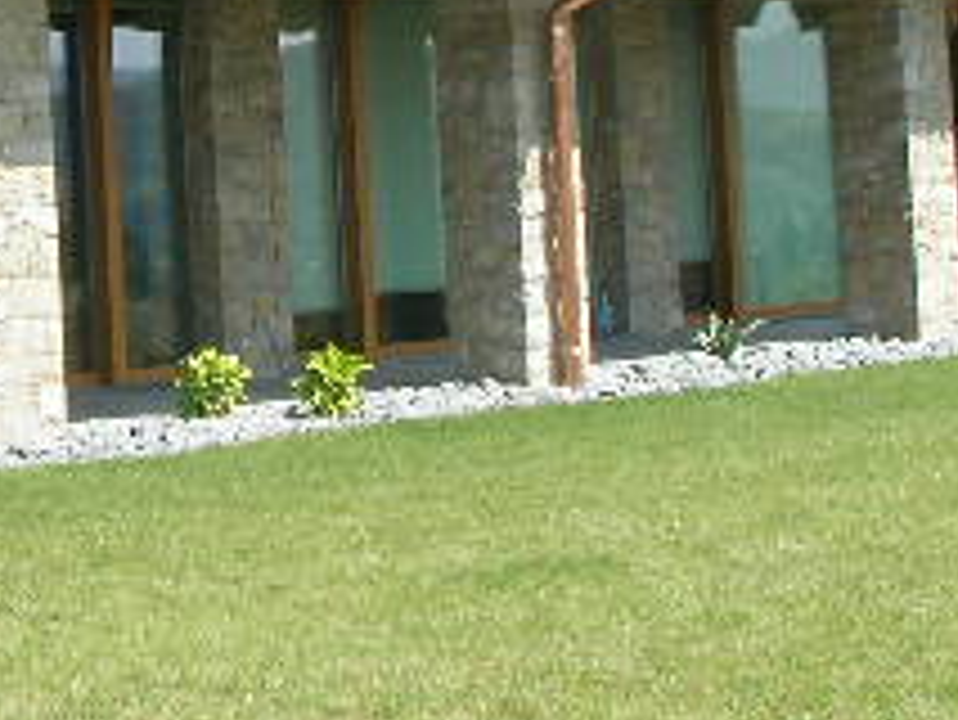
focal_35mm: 114
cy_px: -207
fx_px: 3157
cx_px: 40
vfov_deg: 12.6
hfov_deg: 16.9
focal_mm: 6.3
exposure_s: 1/204
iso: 50
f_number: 4.5
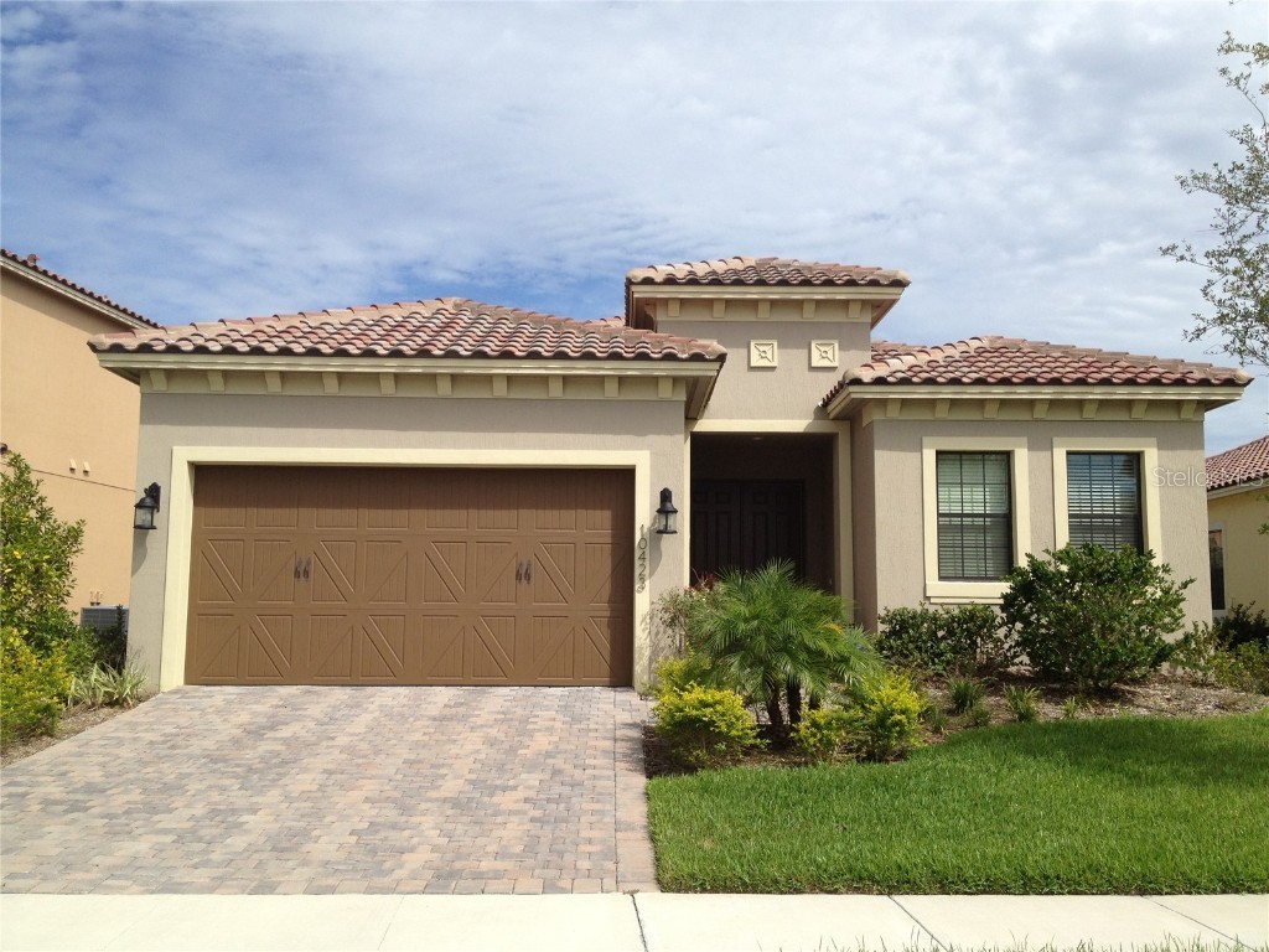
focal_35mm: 35
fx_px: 1283
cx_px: 634
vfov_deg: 40.7
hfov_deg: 52.6
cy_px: 476
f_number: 2.4
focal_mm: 4.28
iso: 50
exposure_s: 1/2304
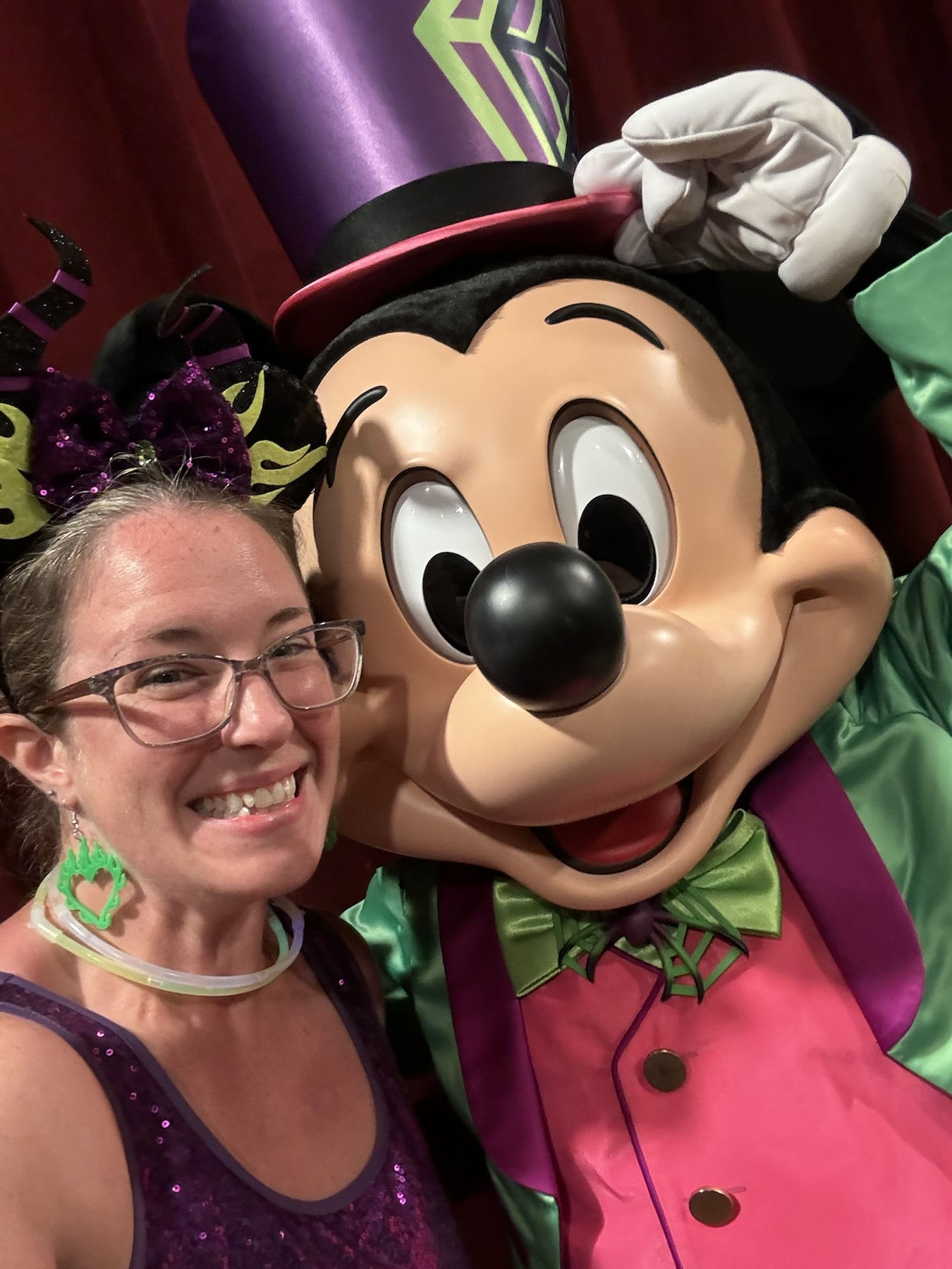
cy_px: 634
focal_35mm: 30
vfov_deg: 60.0
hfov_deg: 46.8
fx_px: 1100
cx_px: 476
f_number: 1.9
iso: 320
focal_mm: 2.69
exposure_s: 1/60
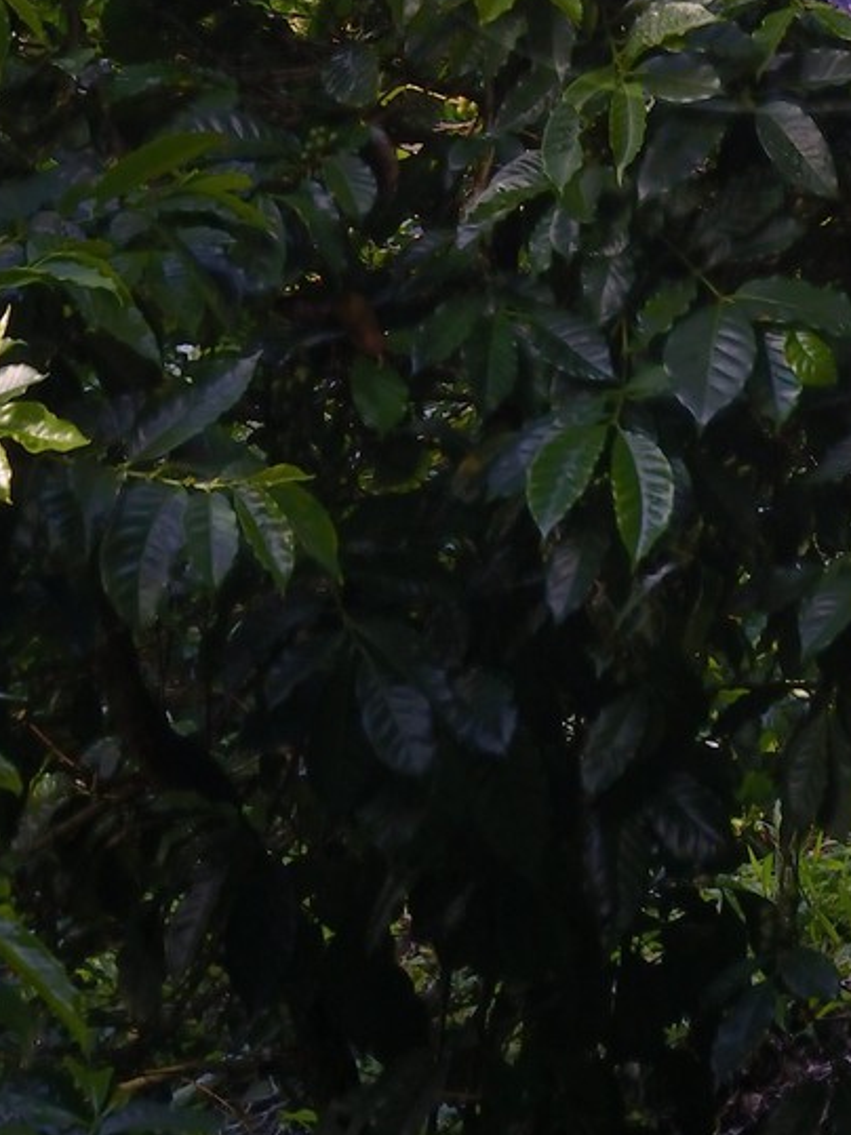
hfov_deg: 10.8
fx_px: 4492
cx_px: 779
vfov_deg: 13.7
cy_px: -465
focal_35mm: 137
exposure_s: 1/125
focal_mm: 48
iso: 800
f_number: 10
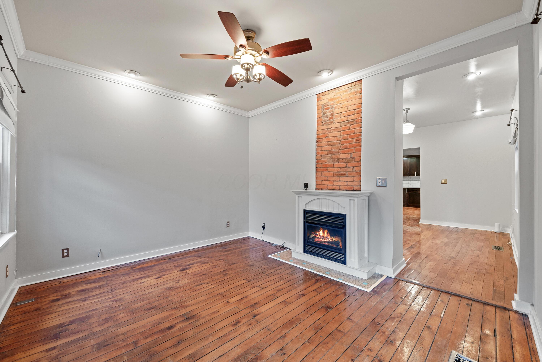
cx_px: 271
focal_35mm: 14
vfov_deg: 81.3
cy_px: 181
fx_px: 211
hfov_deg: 104.2
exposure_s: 1.6
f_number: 9
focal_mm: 14
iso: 800
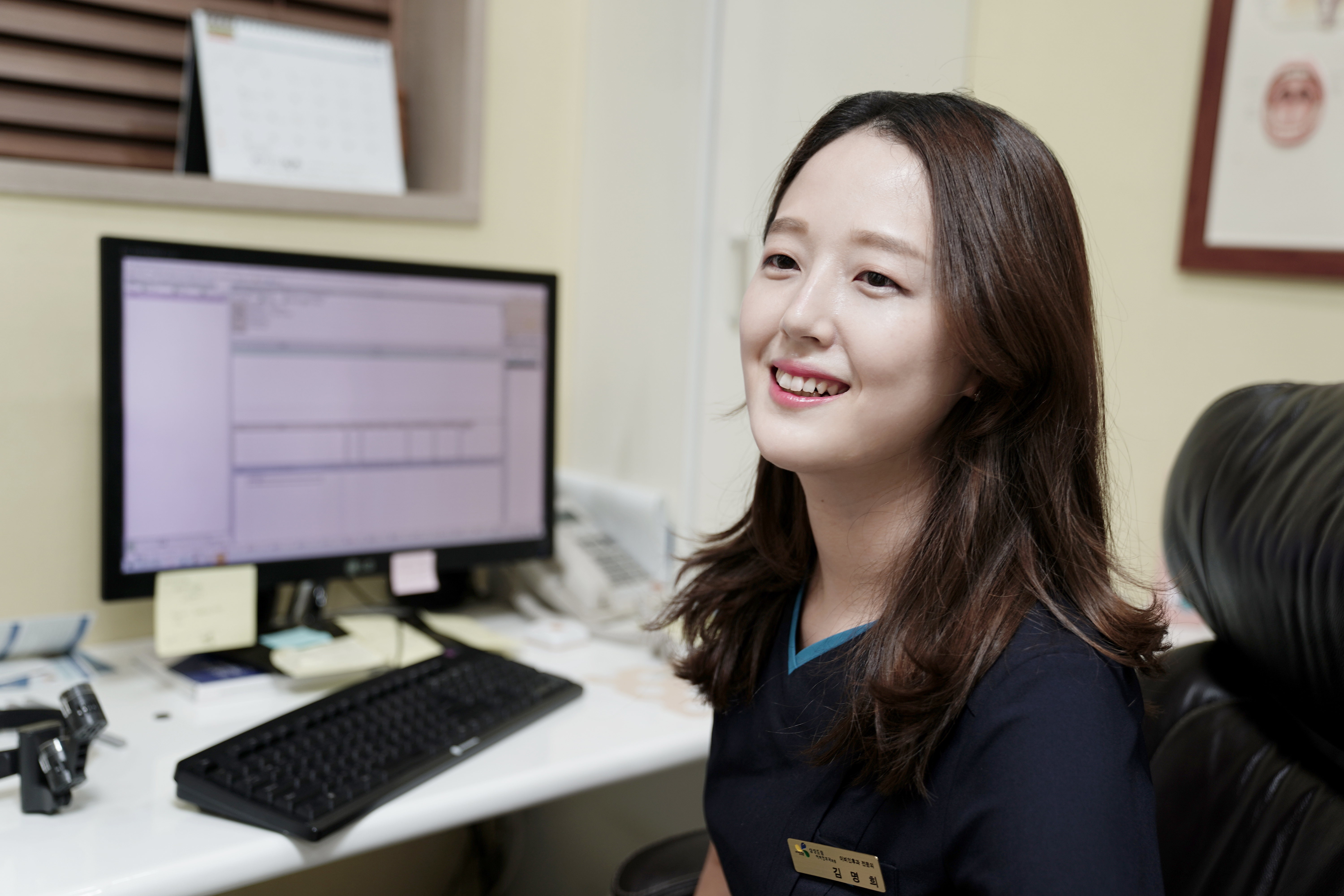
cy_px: 448
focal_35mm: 42
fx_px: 1568
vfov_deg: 31.9
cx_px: 672
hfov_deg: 46.4
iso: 200
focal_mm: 42
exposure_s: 1/60
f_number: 2.8
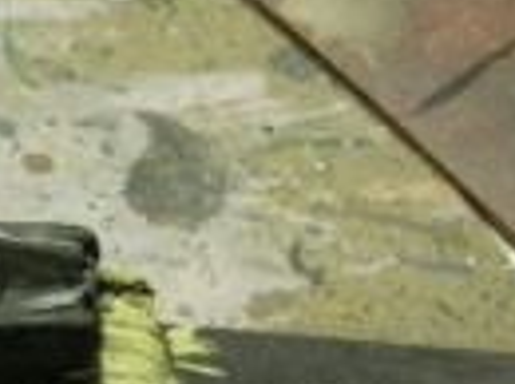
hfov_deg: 7.7
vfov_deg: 5.7
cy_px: 764
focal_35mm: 252
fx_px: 3742
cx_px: -281
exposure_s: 1/8
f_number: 3.7
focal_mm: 10.99
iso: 400
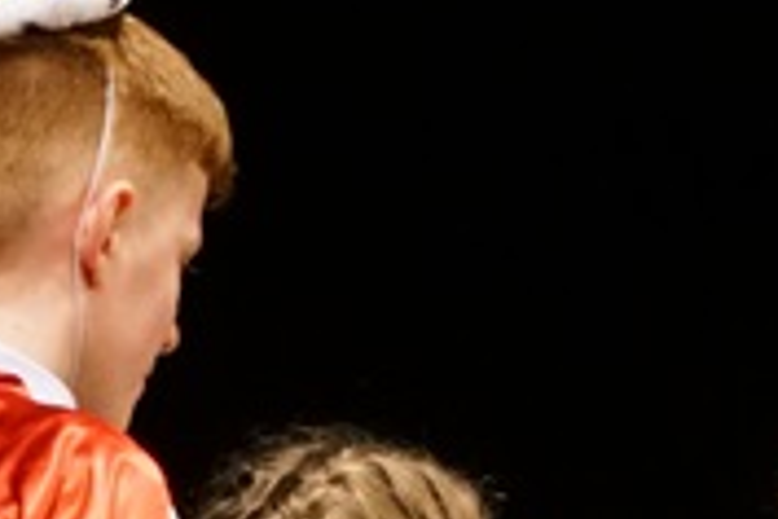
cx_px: -123
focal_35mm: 592
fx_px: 12793
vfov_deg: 2.3
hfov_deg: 3.5
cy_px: 917
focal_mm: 70
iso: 3200
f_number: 5
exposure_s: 1/160
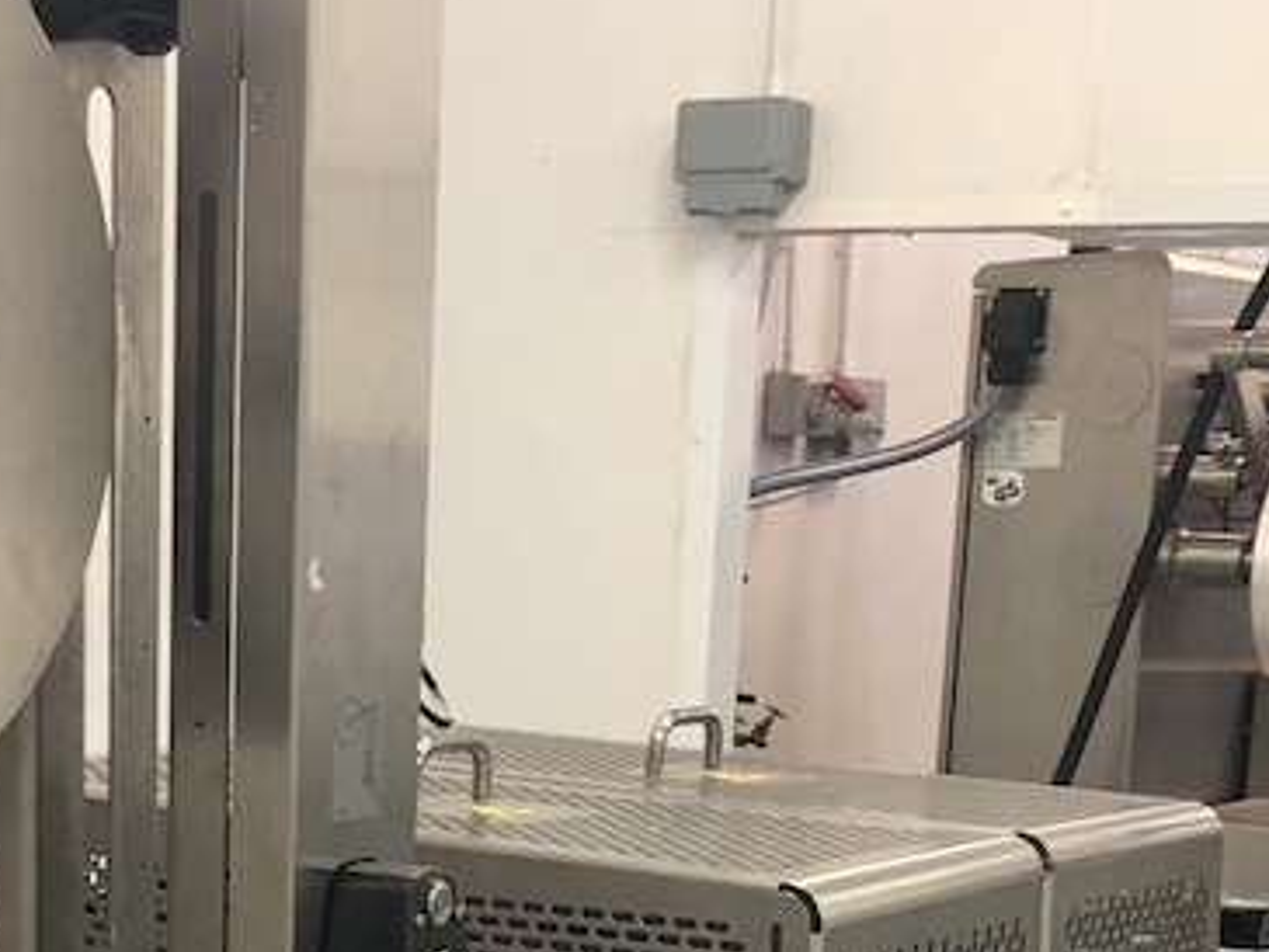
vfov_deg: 15.0
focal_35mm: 92
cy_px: 1369
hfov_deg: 21.0
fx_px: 3374
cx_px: 195
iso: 32
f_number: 1.8
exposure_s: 1/20
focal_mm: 3.99
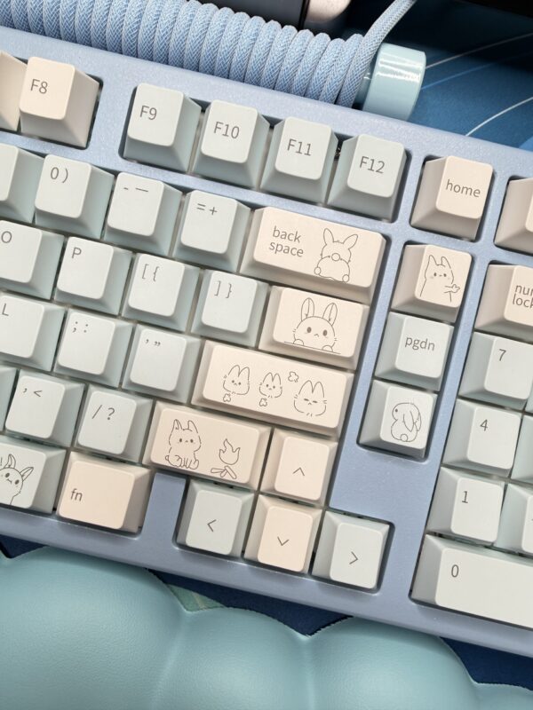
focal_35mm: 24
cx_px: 266
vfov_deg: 71.6
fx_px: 493
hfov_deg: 56.8
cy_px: 355
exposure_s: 1/62
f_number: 2.2
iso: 64
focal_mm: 2.22
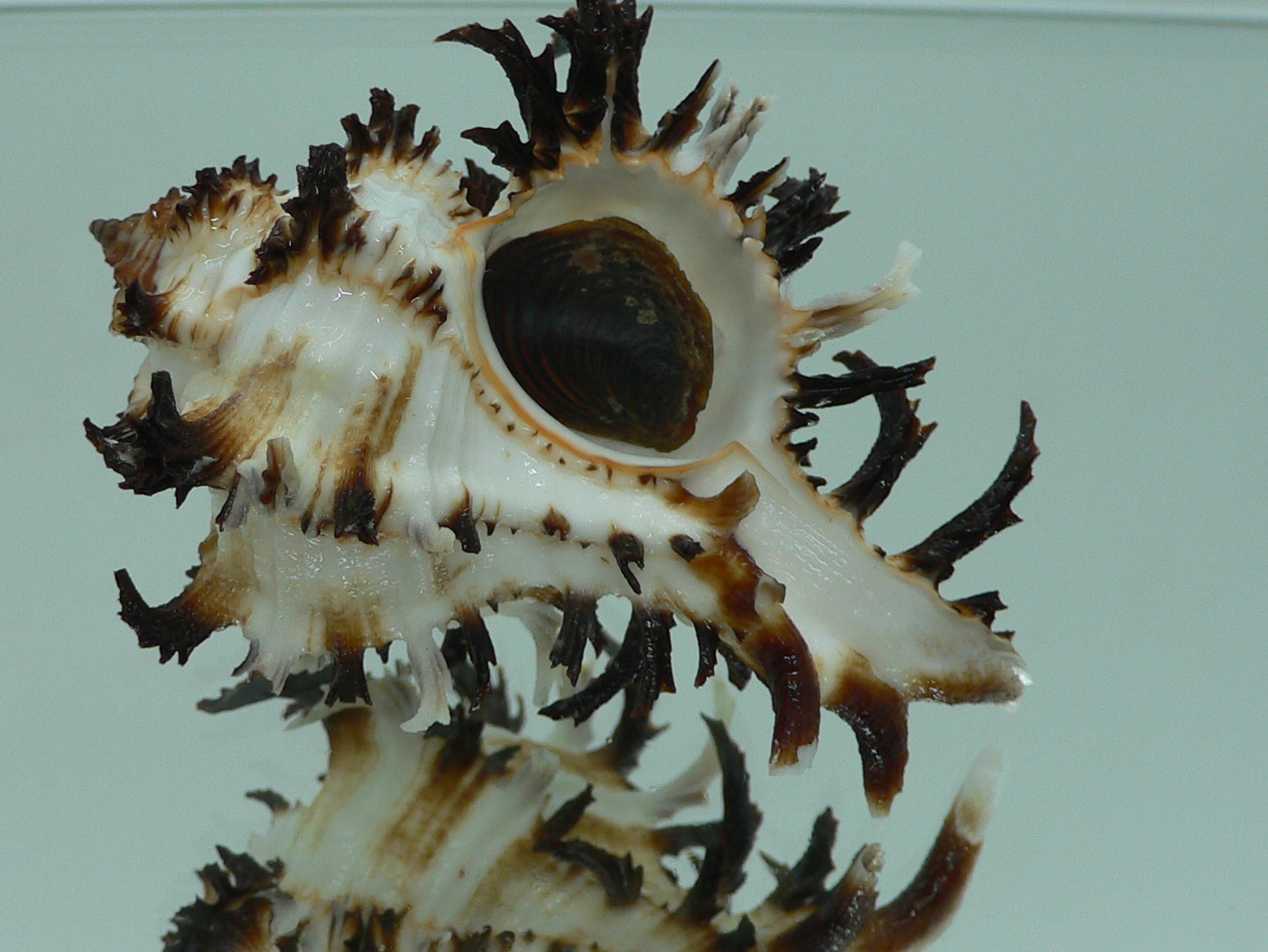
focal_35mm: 48
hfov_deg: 39.5
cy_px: 470
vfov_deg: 30.3
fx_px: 1759
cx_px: 523
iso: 80
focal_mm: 4.6
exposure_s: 1/60
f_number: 2.8
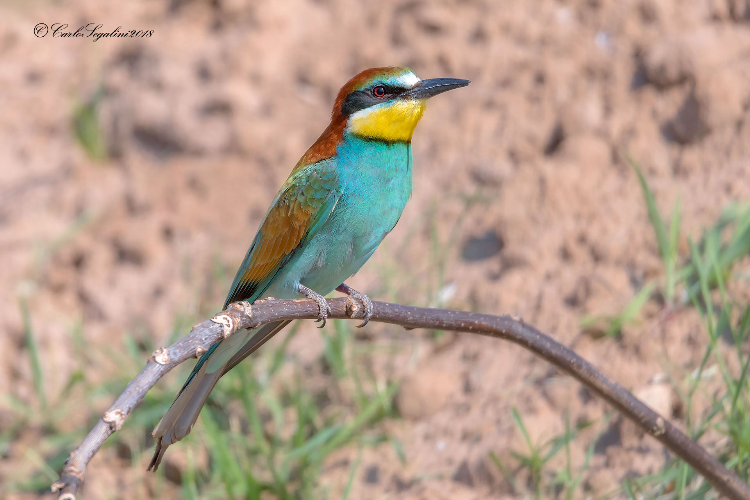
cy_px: 250
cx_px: 375
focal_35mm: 900
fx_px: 18749
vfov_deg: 1.5
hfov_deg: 2.3
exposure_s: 1/1250
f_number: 6.3
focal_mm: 600
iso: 720
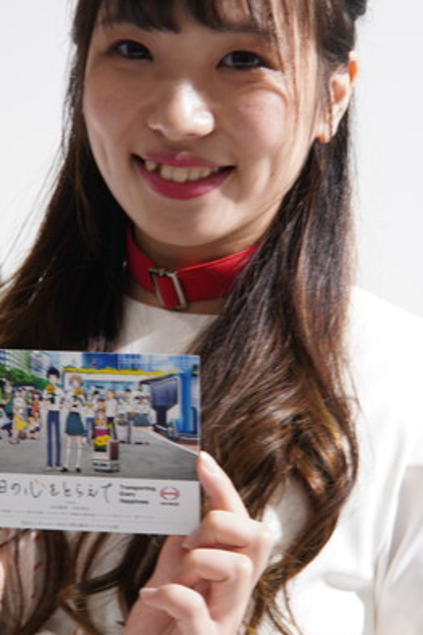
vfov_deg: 15.5
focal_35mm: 132
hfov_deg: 10.4
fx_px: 2326
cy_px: 255
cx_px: 190
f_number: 5.6
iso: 125
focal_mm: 54
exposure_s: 1/15
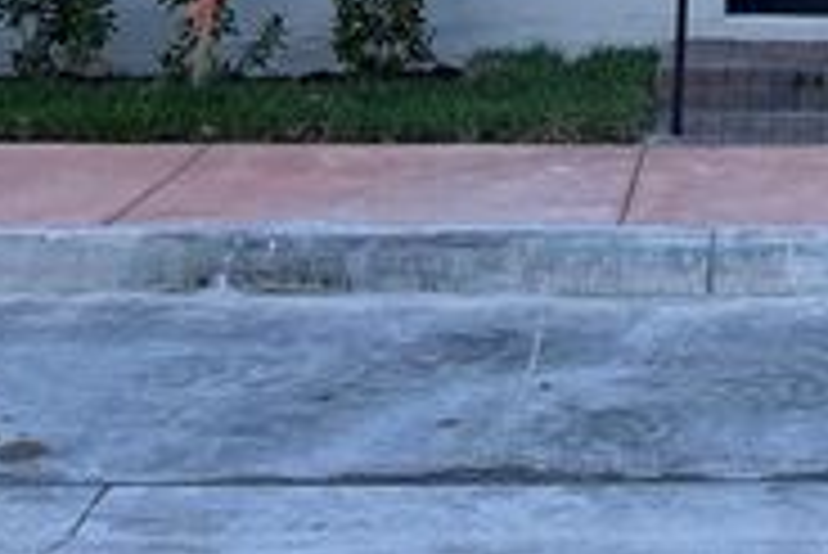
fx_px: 2256
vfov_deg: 10.9
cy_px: -944
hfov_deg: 20.0
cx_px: 878
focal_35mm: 98
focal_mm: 4.2
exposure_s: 1/917
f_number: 1.6
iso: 32
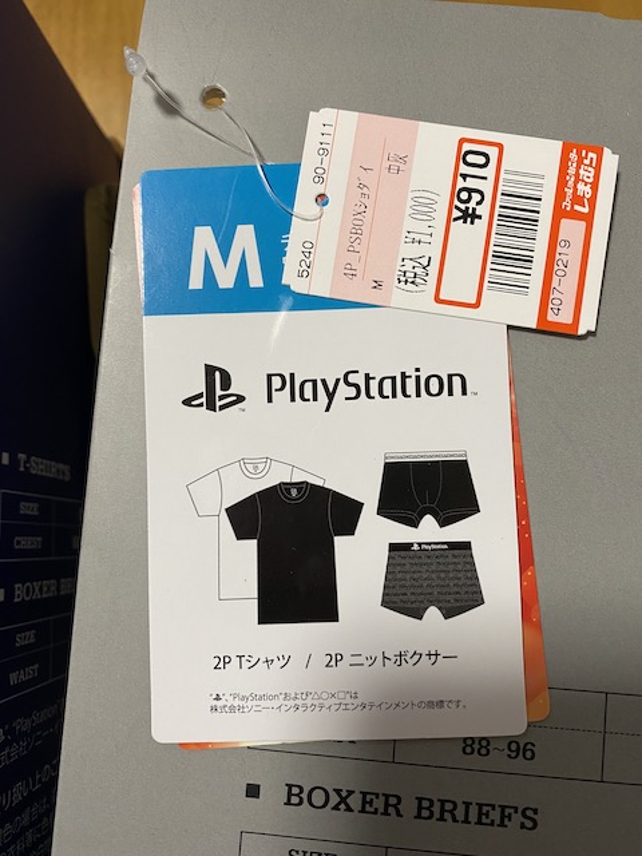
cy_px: 428
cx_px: 321
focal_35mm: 26
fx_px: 643
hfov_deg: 53.1
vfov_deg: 67.3
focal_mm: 4.25
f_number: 1.8
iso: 125
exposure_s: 1/50
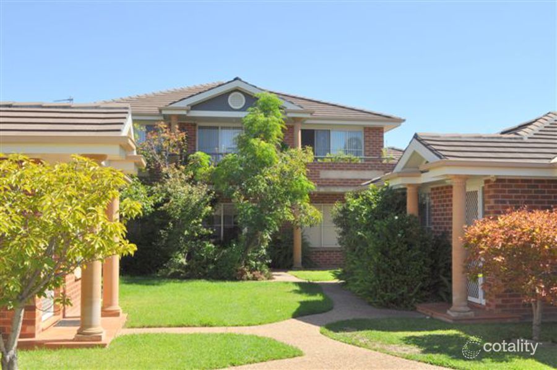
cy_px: 185
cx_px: 278
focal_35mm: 39
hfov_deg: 49.6
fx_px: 602
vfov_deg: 34.1
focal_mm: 26
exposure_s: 1/200
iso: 200
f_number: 10
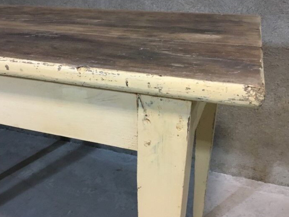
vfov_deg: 39.7
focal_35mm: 36
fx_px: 301
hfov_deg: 51.3
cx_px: 137
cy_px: 107
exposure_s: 1/25
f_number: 2.4
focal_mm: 3.3
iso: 200
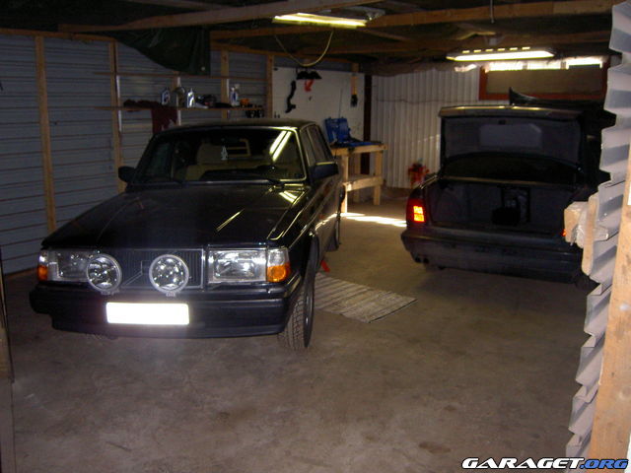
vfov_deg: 41.8
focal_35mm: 34
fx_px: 620
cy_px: 236
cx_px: 316
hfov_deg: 54.0
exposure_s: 1/60
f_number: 2.8
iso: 200
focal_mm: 5.6
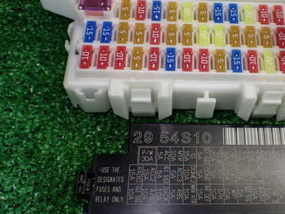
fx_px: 379
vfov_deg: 31.4
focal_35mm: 46
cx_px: 203
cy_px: 84
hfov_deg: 40.4
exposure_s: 1/125
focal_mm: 5.4
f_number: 2.3
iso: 200
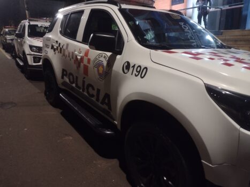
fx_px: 195
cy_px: 94
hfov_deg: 65.3
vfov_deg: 51.3
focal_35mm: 27
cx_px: 125
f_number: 1.7
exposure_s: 1/24
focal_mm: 4.71
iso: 716
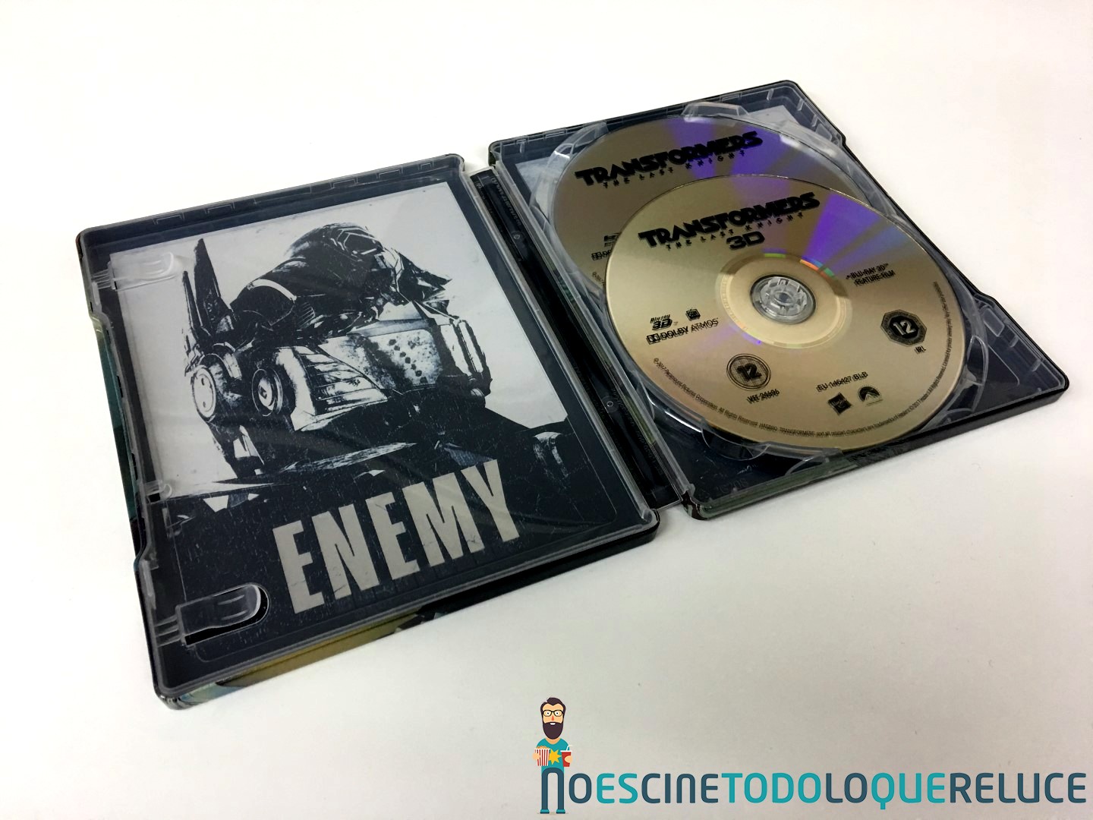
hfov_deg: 61.7
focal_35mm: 29
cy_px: 410
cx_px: 546
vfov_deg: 48.2
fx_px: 916
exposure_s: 1/17
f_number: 2.2
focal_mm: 4.15
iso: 50
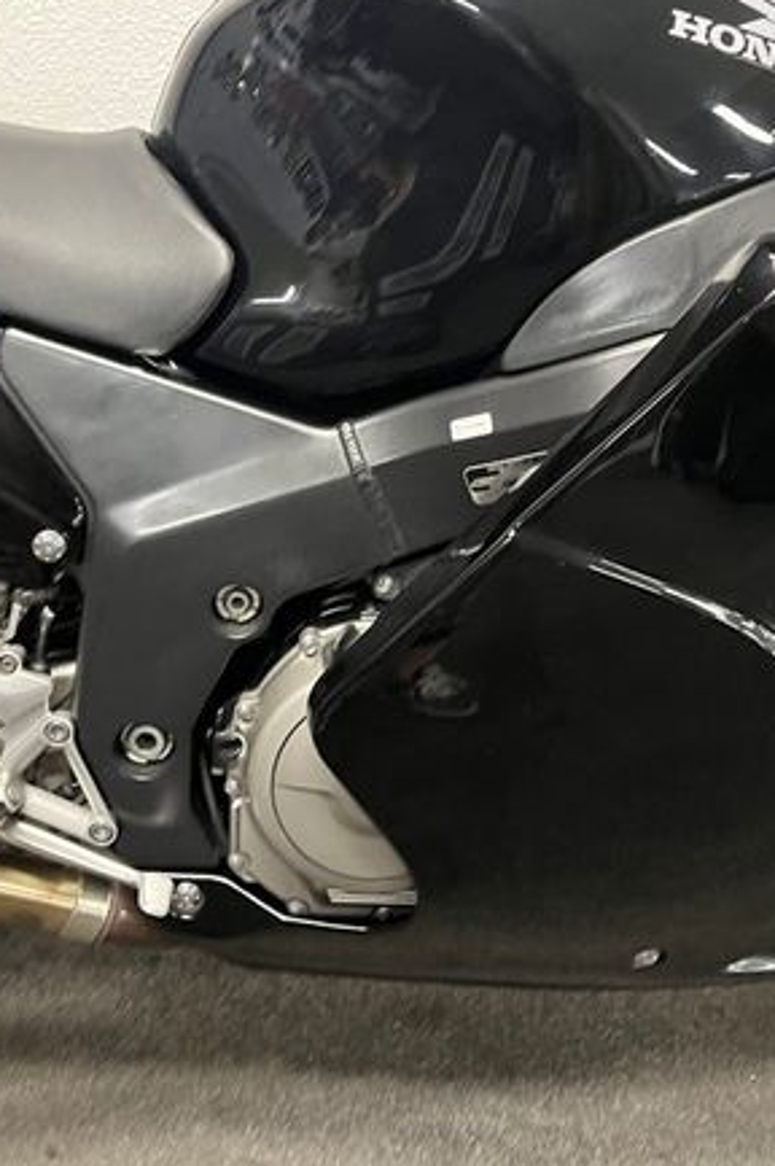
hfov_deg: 33.3
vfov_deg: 48.4
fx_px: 1294
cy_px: 522
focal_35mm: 40
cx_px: 436
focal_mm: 5.1
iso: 400
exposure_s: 1/33
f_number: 1.6
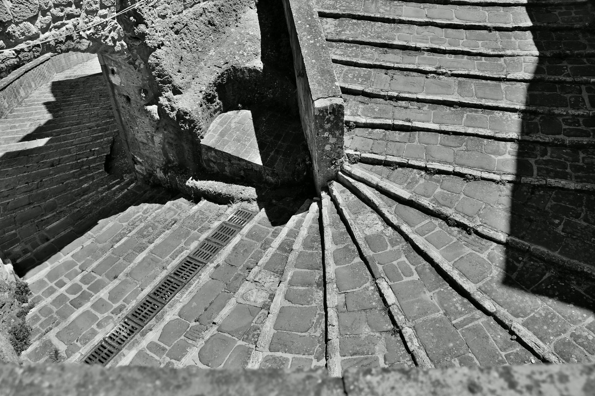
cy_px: 198
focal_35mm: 27
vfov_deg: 47.9
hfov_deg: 67.4
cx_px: 298
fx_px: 446
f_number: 5.6
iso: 100
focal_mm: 18
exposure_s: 1/640
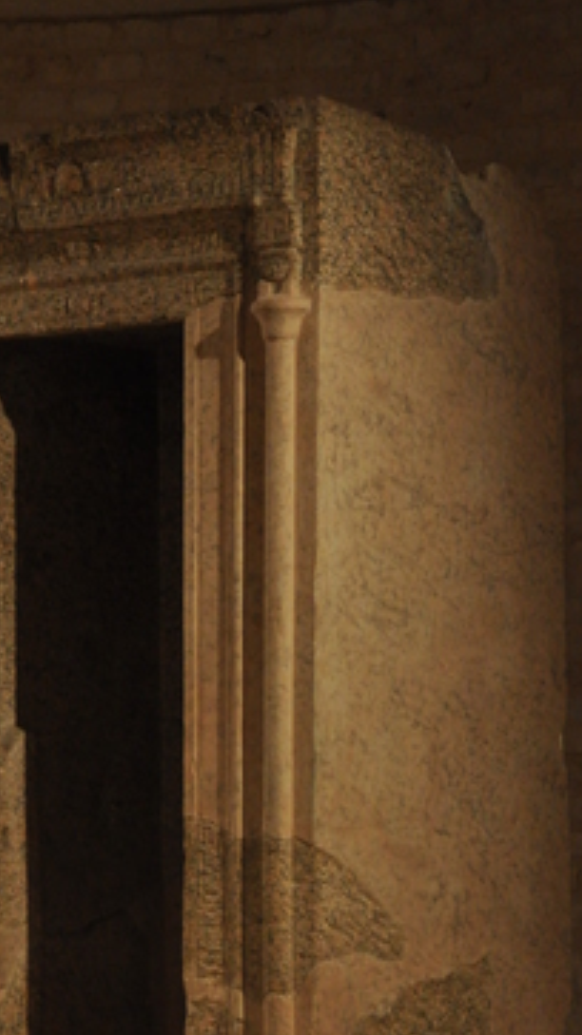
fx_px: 2196
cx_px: 201
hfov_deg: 15.1
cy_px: 804
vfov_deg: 26.1
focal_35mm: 80
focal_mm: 28
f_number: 4
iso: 1000
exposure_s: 1/40
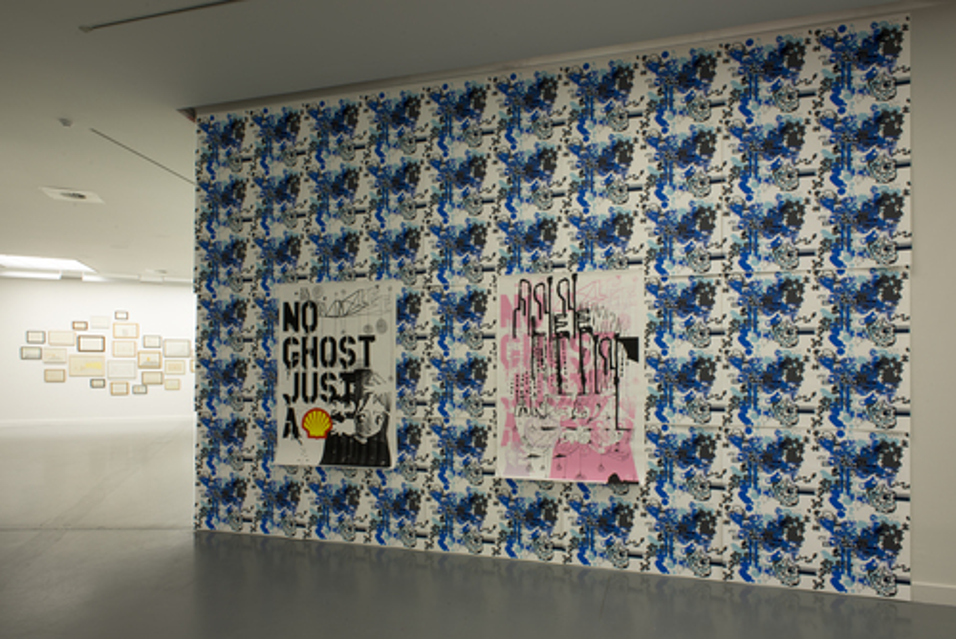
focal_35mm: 20
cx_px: 478
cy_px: 320
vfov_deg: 62.0
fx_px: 531
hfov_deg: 83.9
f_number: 18
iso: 100
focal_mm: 20
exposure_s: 1.3
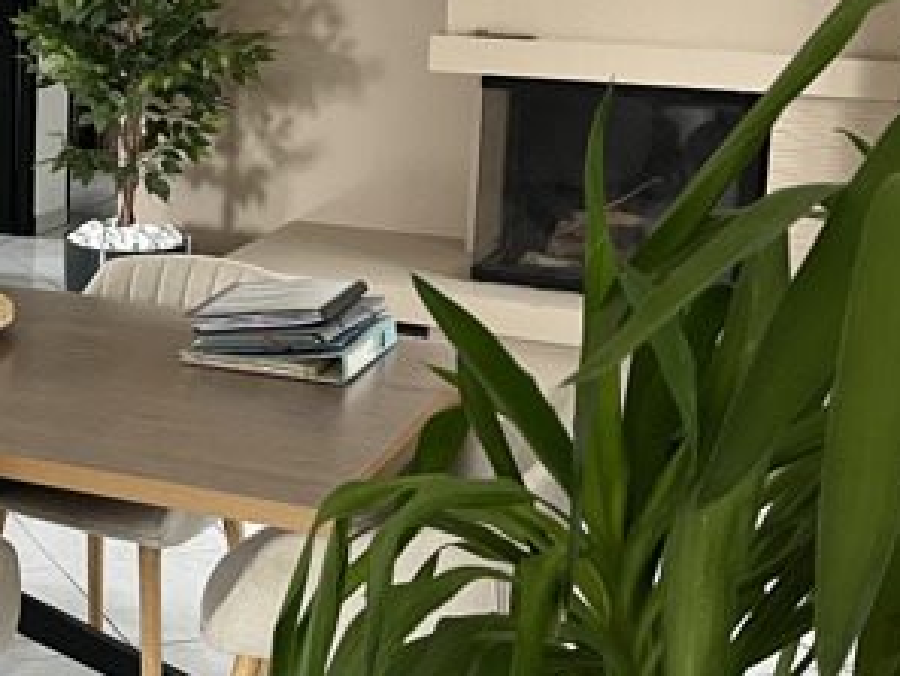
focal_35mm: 70
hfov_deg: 26.3
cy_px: 133
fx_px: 1821
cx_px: -3
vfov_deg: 20.8
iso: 160
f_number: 1.6
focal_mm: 5.1
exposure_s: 1/60
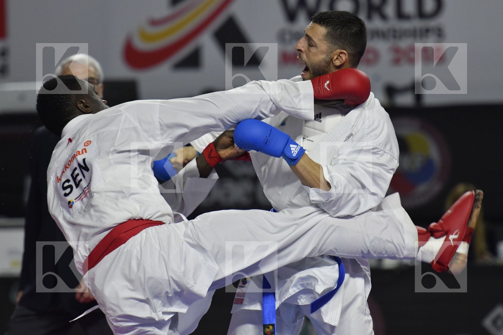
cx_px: 252
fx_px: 5865
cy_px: 168
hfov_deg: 4.9
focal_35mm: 420
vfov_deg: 3.3
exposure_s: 1/800
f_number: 4
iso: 1250
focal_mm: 280
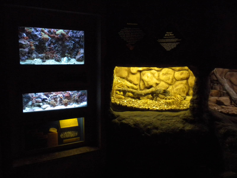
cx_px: 118
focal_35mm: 37
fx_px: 253
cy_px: 89
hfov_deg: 50.1
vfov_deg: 38.7
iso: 400
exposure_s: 1/31.4
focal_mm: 6.6
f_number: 3.5
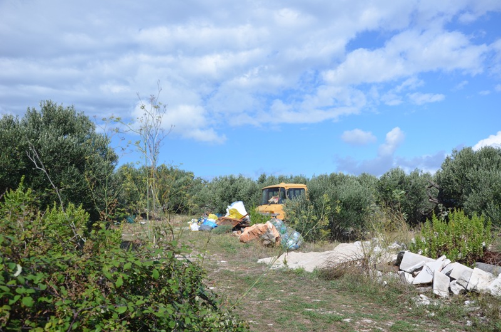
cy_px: 166
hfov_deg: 57.3
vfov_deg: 39.8
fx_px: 458
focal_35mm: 33
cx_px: 250
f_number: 8
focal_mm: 22
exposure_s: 1/250
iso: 160
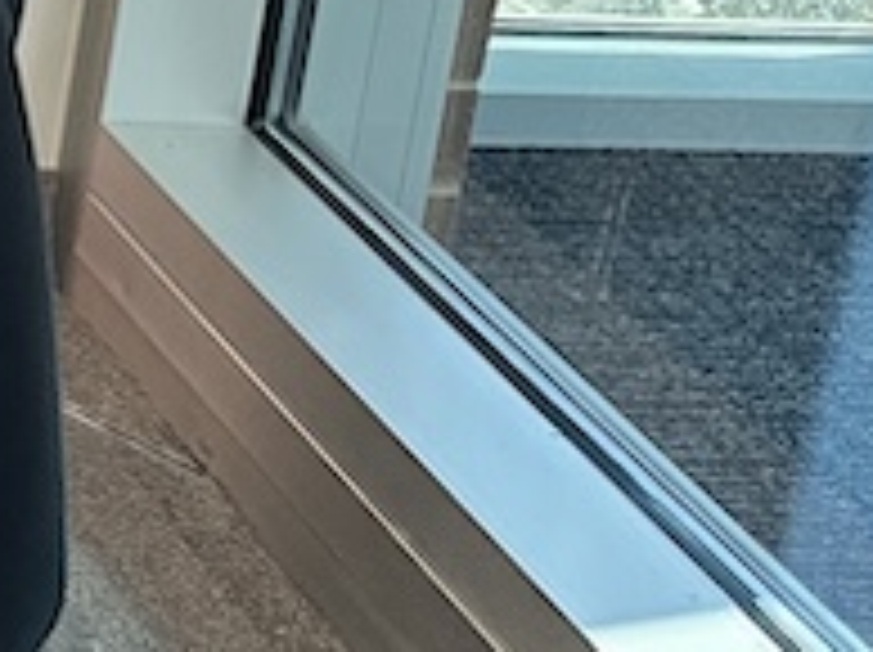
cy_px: -612
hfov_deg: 12.1
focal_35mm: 124
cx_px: -1346
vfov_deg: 11.0
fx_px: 3123
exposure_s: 1/121
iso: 200
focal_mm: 6.86
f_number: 1.78
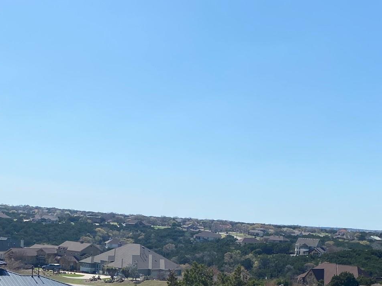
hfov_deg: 34.3
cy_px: 300
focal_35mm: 56
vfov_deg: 24.6
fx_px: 618
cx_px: 208
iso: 32
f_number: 1.8
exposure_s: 1/4444
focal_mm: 4.25
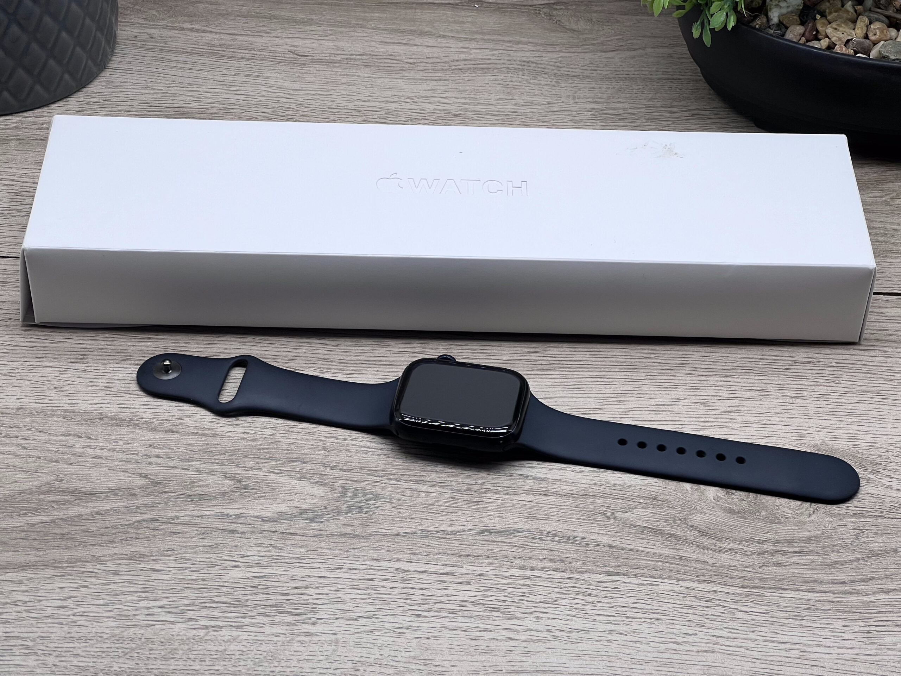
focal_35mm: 77
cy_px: 338
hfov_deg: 25.3
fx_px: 2004
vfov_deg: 19.1
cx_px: 450
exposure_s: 1/100
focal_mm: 9
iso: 40
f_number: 2.8
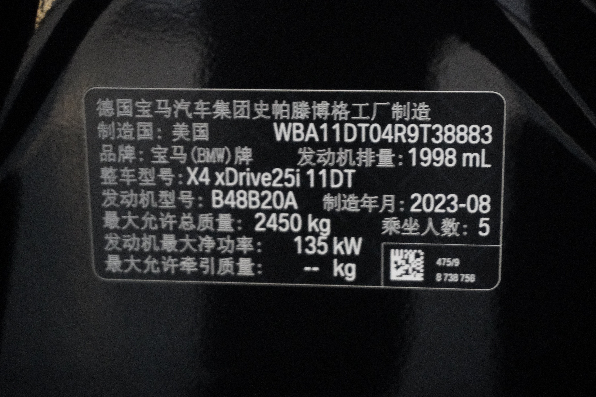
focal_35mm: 75
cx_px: 298
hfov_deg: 27.0
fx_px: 1242
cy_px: 198
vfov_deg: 18.2
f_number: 6.3
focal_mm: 50
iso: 6400
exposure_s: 1/80
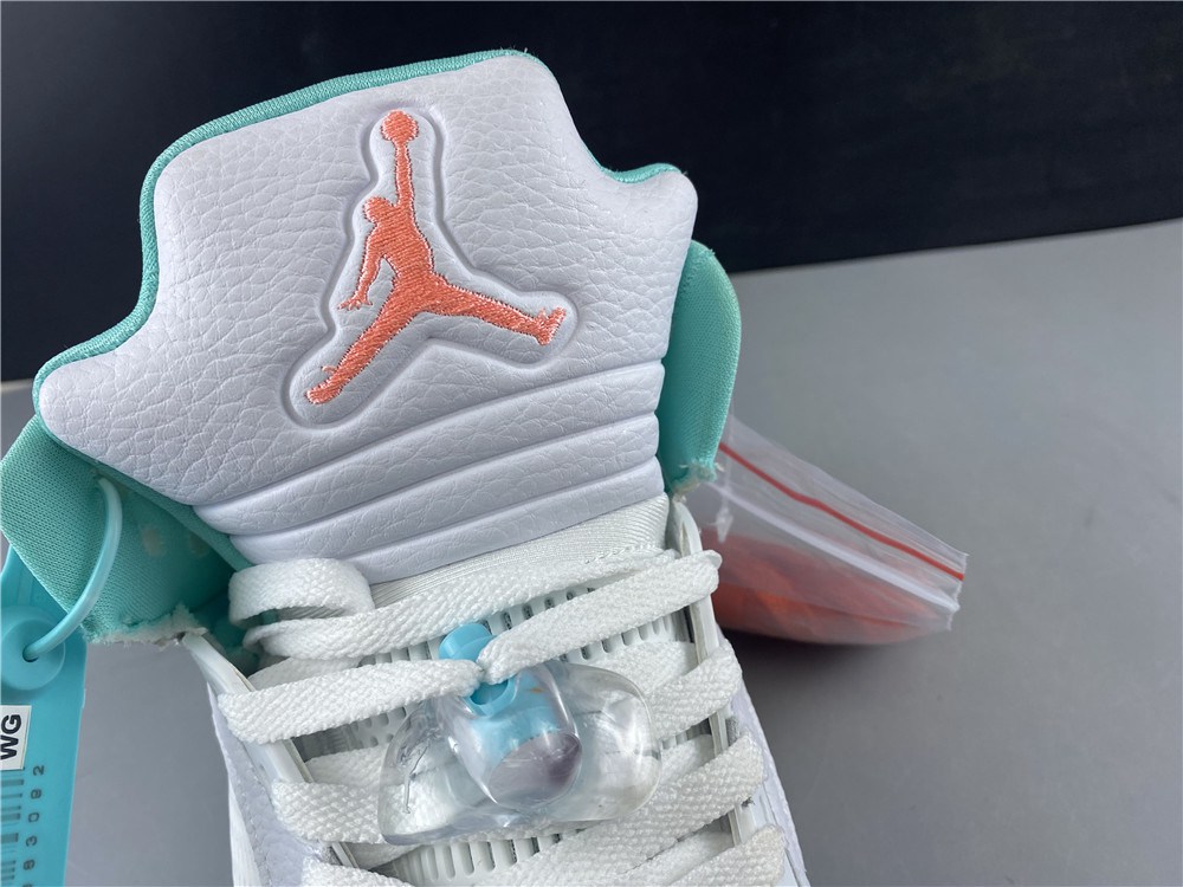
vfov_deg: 53.1
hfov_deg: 67.3
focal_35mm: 26
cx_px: 592
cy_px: 444
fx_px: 889
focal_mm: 4.25
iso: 40
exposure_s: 1/100
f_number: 1.8
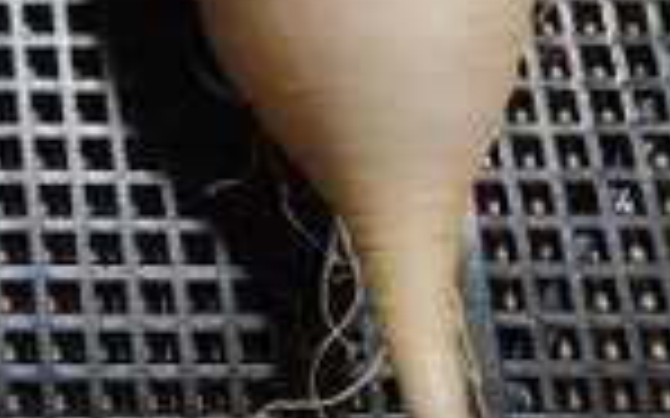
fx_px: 1624
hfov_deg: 19.9
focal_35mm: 89
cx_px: -360
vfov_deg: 13.4
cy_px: -306
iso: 732
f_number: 1.79
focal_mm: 4.74
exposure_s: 1/33
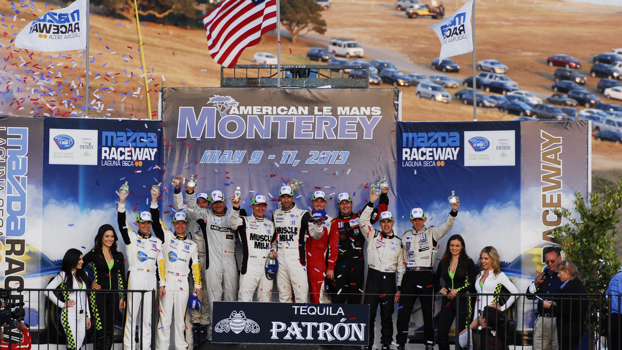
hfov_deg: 6.9
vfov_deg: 3.9
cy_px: 196
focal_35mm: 315
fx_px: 5195
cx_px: 311
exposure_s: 1/90
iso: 400
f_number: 5
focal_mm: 200
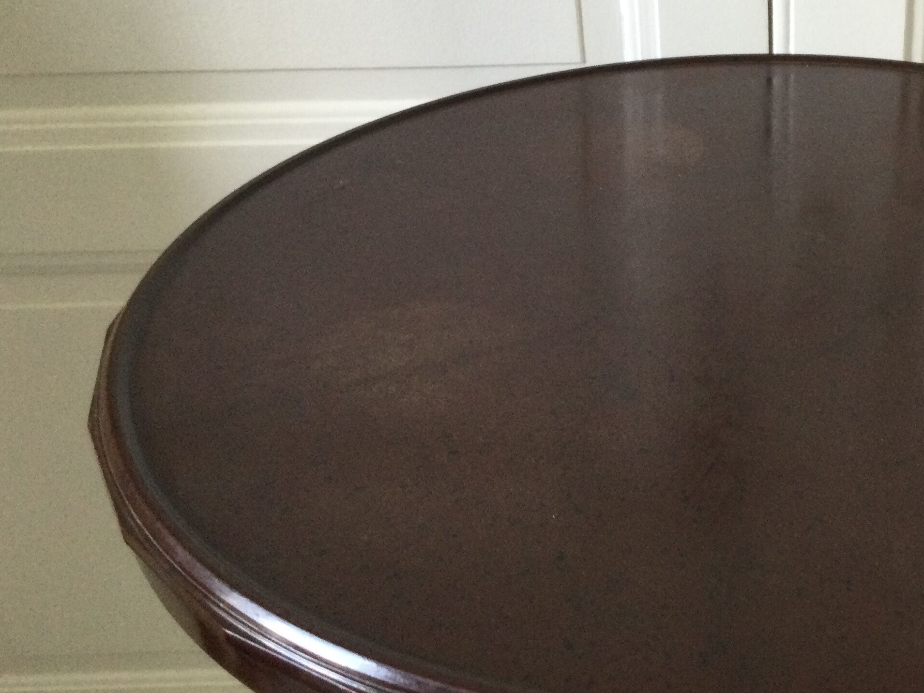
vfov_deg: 27.5
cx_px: 750
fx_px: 1415
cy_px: 331
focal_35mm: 53
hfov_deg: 34.9
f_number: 2.4
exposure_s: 1/33
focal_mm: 3.3
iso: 125
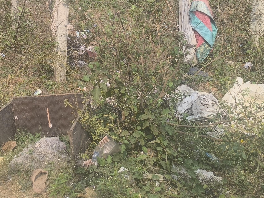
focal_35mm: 56
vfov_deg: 24.8
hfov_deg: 33.7
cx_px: 69
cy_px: -3
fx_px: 427
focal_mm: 6.14
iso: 50
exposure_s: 1/615
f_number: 1.65
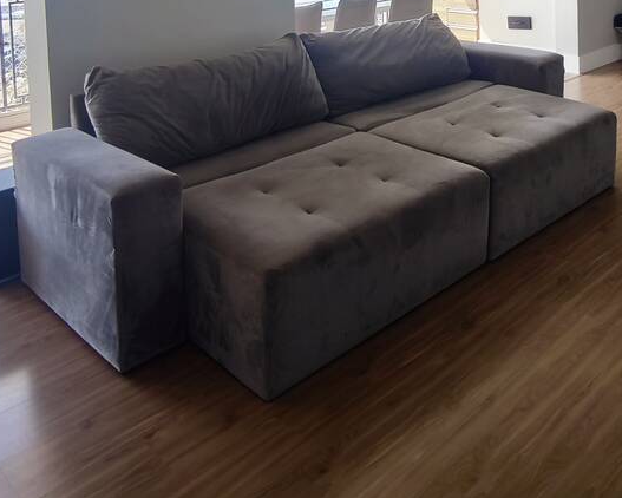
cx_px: 424
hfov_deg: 45.0
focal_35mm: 40
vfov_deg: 33.0
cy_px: -42
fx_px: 737
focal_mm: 1.91
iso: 64
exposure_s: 1/60
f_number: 2.2
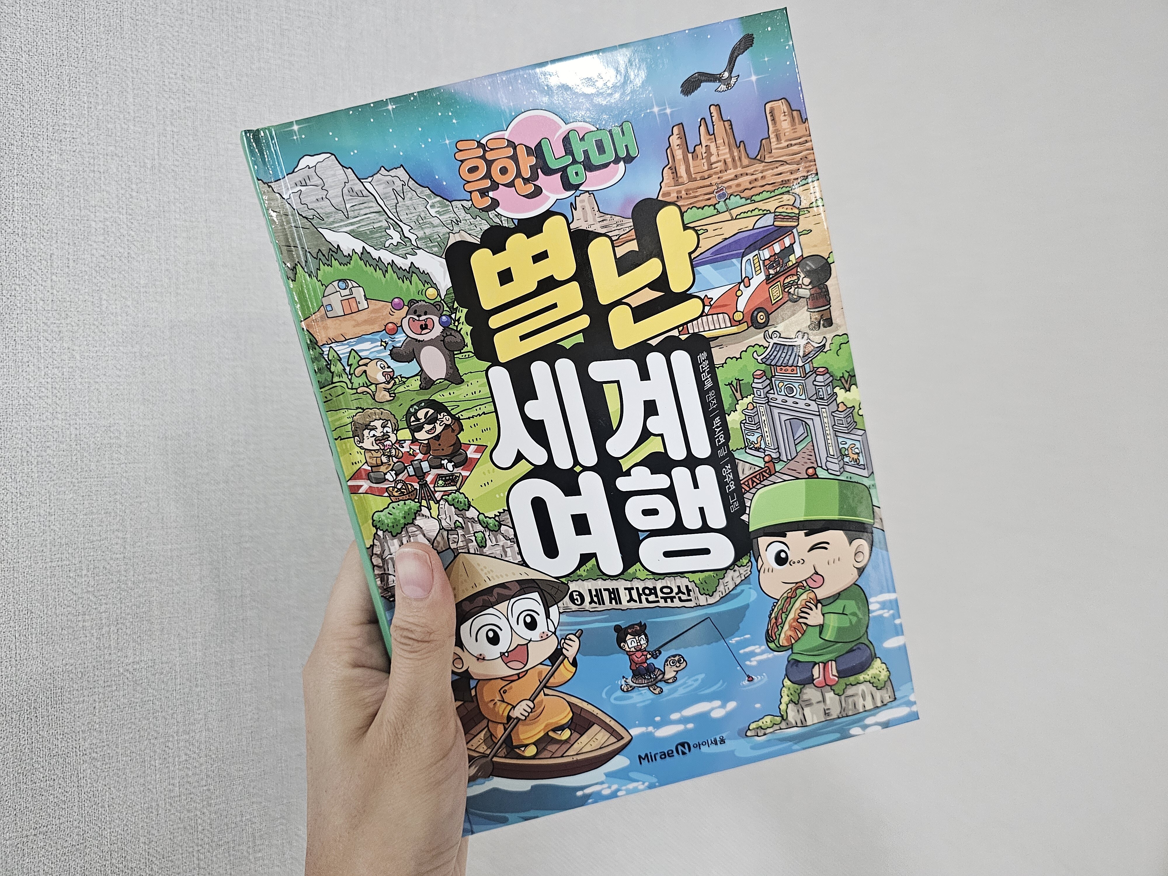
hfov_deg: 73.9
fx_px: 776
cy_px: 438
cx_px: 584
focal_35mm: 23
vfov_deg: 58.9
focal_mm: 6.3
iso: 500
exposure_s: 1/60
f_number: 1.7
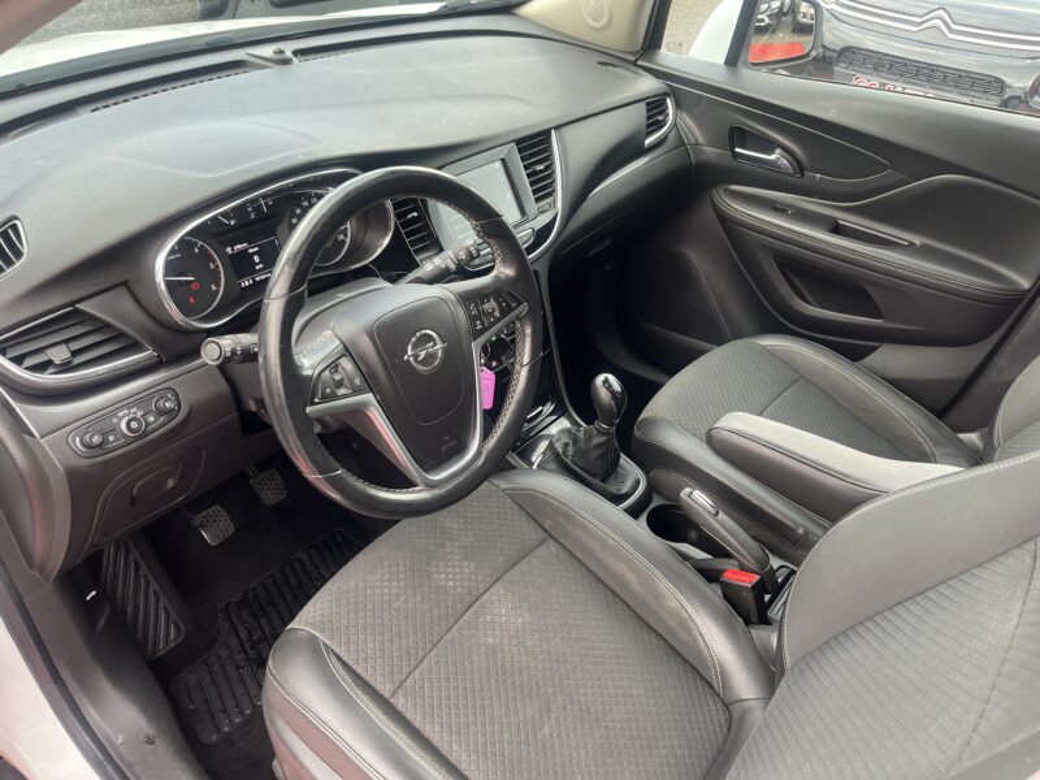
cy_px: 390
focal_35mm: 26
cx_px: 520
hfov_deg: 67.3
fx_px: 781
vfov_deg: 53.1
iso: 100
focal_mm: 5.1
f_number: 1.6
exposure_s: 1/122
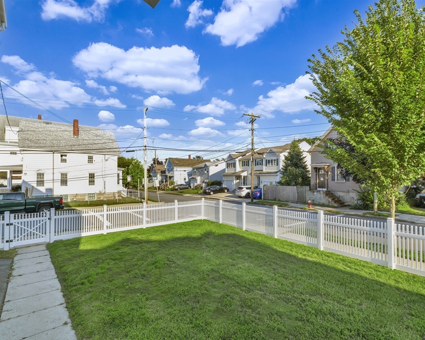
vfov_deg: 77.0
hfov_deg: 89.4
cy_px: 171
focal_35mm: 17
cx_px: 232
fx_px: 214
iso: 64
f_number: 18
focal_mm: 15
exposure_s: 1/30
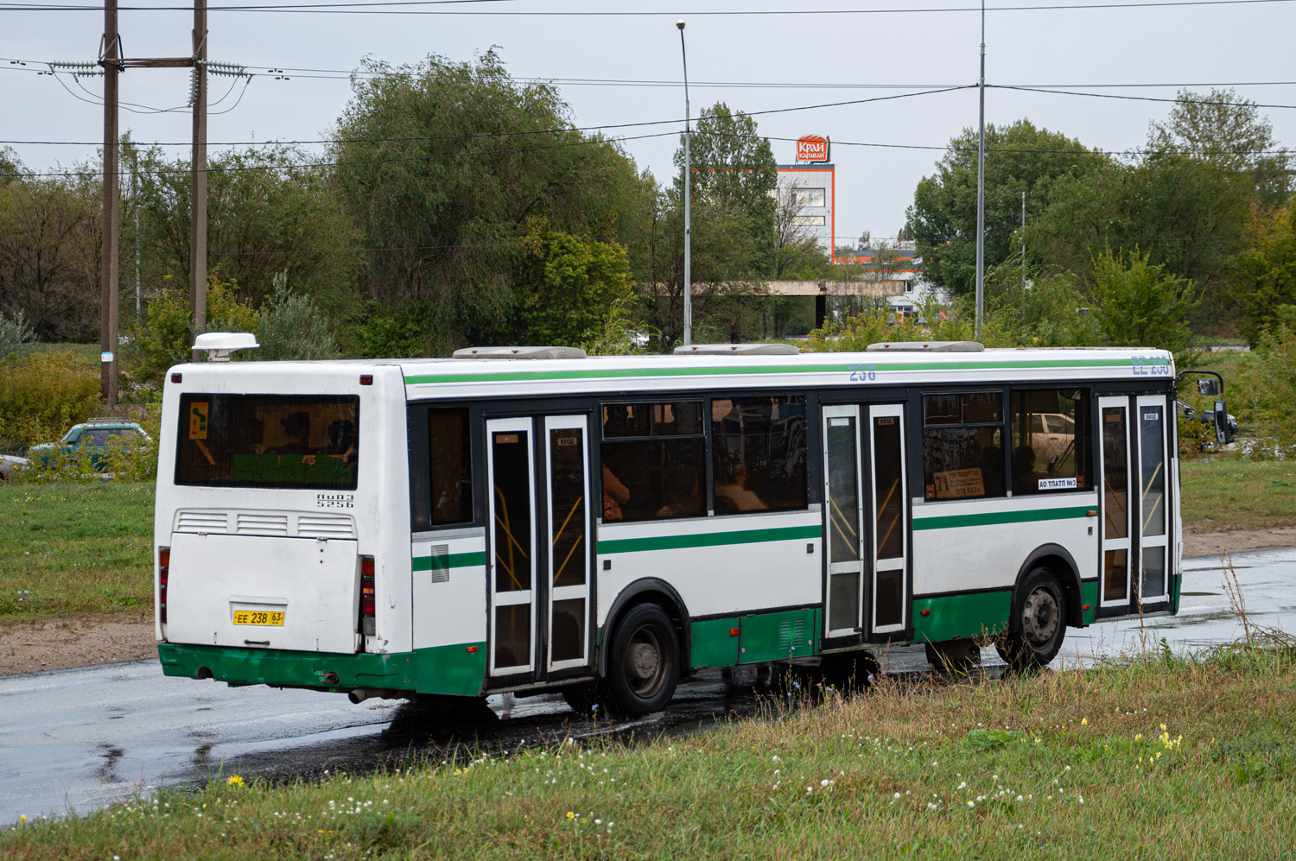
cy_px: 430
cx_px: 648
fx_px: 3129
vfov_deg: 15.7
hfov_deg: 23.4
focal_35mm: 87
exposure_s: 1/400
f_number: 5.6
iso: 200
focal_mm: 58
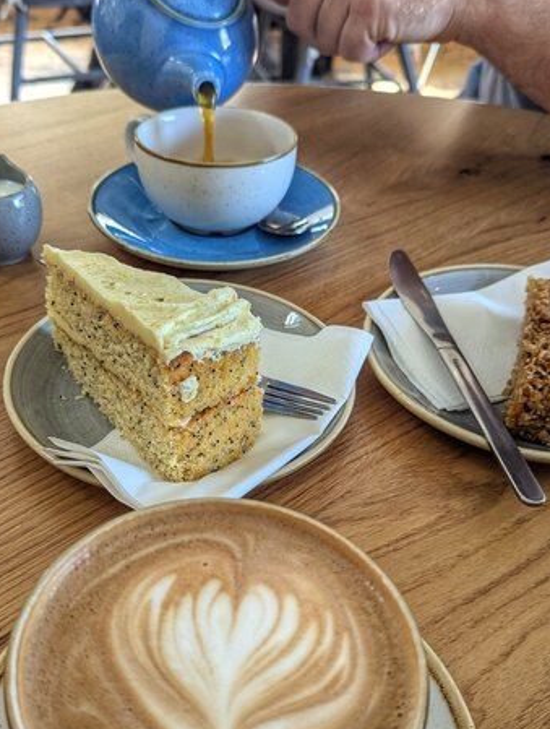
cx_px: 235
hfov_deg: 37.8
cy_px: 426
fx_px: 802
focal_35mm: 38
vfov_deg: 48.7
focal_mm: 6.81
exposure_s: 1/70.4
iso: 81
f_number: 1.85
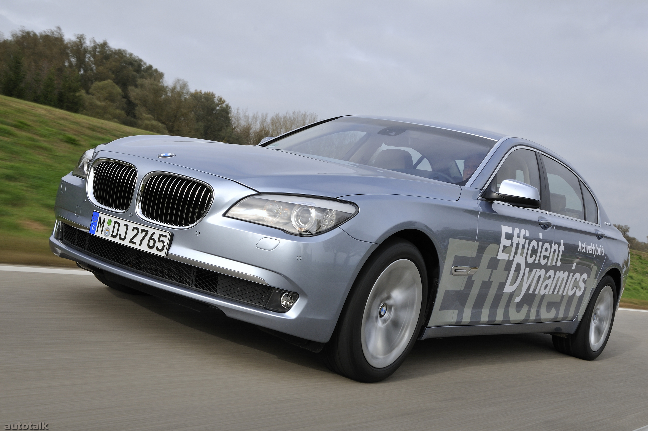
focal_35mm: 45
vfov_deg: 29.8
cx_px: 324
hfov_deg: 43.6
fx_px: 809
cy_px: 216
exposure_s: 1/50
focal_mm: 30
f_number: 16
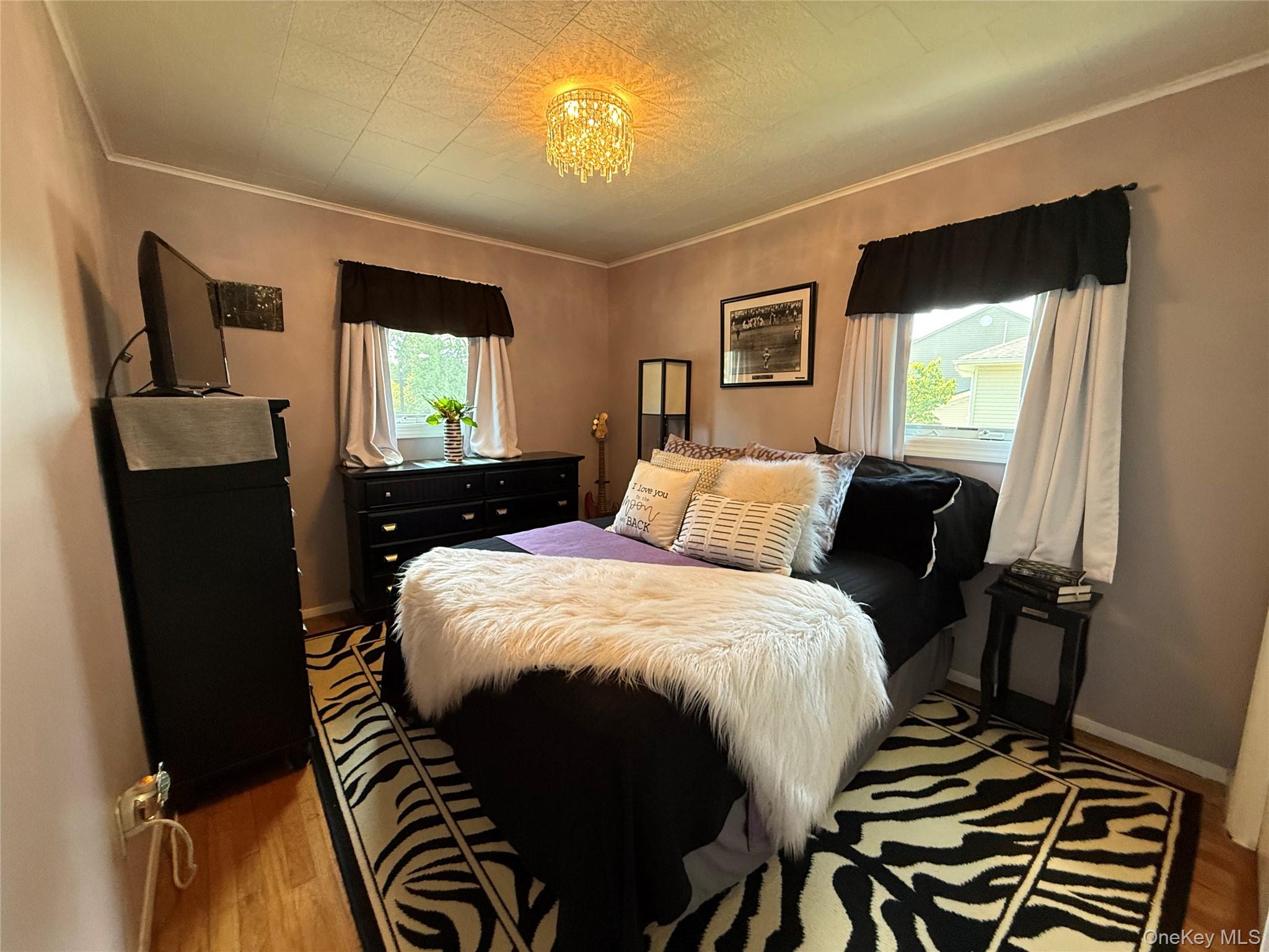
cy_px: 476
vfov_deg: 85.7
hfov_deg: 102.1
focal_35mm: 14
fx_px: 513
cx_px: 634
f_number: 2.2
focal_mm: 2.22
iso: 320
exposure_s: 1/60
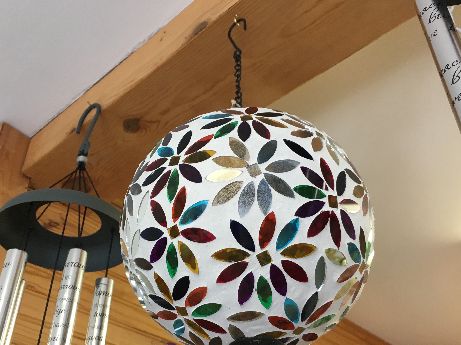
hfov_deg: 51.3
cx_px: 213
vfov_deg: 39.4
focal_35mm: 36
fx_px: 479
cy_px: 212
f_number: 2.2
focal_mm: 4.15
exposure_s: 1/30
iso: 64
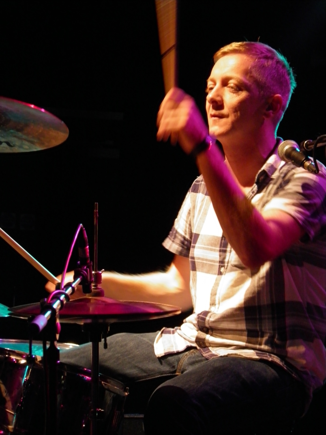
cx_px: 163
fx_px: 1771
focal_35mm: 141
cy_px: 218
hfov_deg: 10.5
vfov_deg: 14.0
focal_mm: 25.4
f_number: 4
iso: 320
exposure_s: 1/60
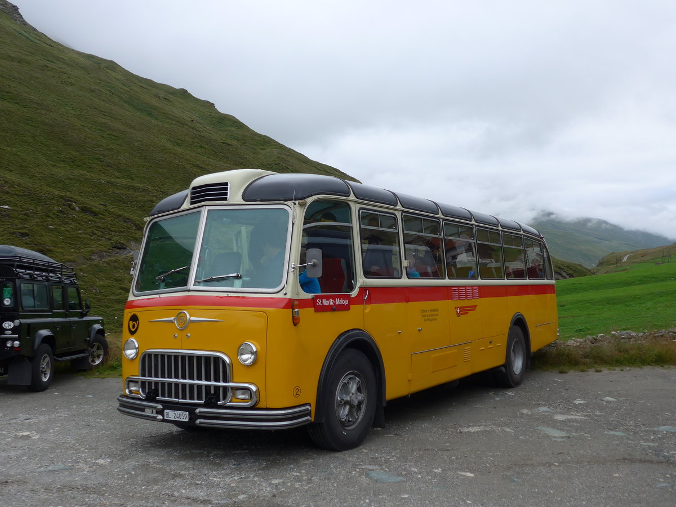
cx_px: 338
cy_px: 254
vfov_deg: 39.7
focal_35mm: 36
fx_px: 703
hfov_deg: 51.4
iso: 80
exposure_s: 1/1300
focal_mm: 7.5
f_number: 2.8
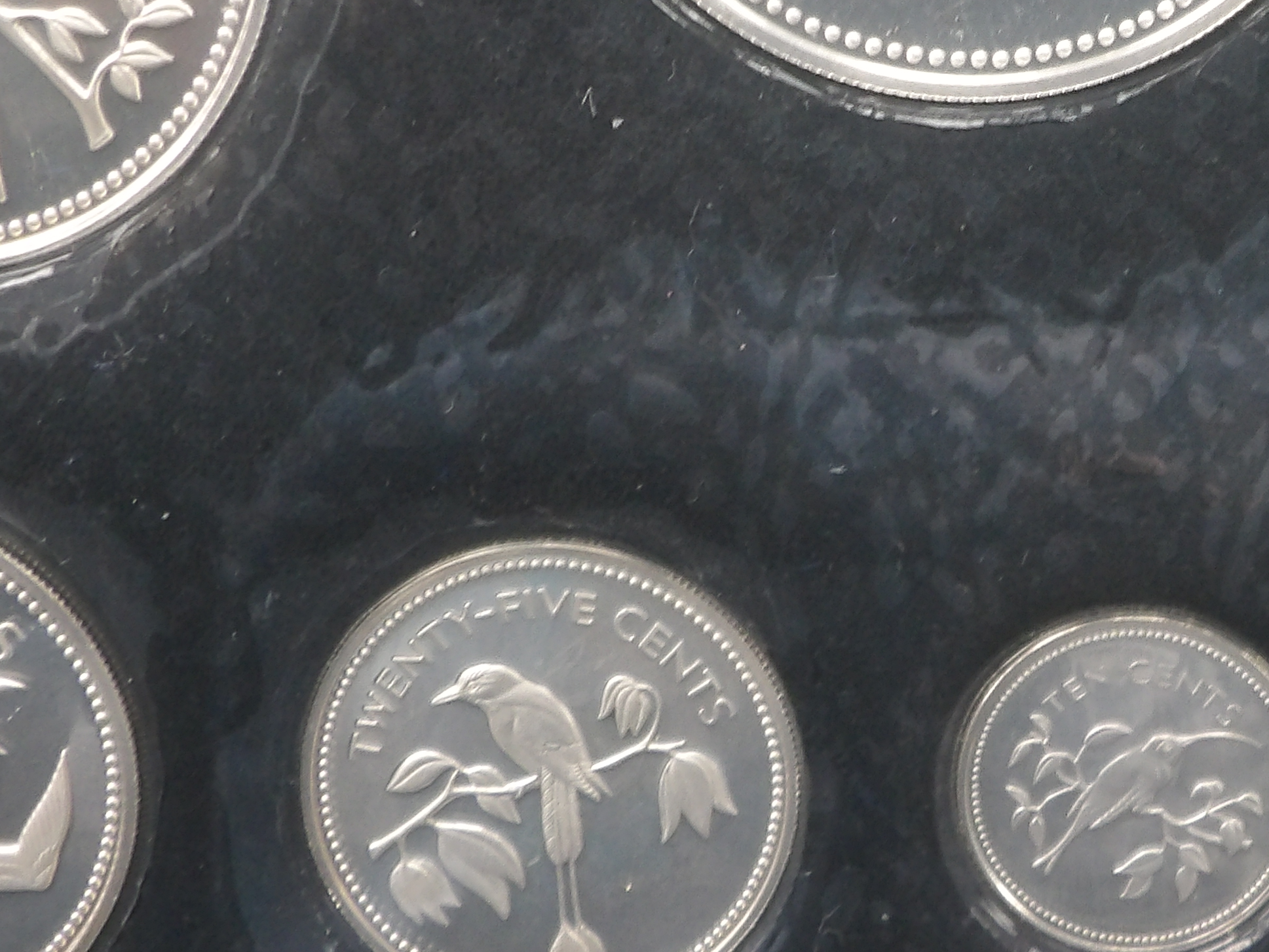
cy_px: 109
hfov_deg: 21.1
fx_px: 3336
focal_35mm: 91
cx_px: 1140
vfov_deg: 16.1
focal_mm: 6.2
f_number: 4.5
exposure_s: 1/28
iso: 200
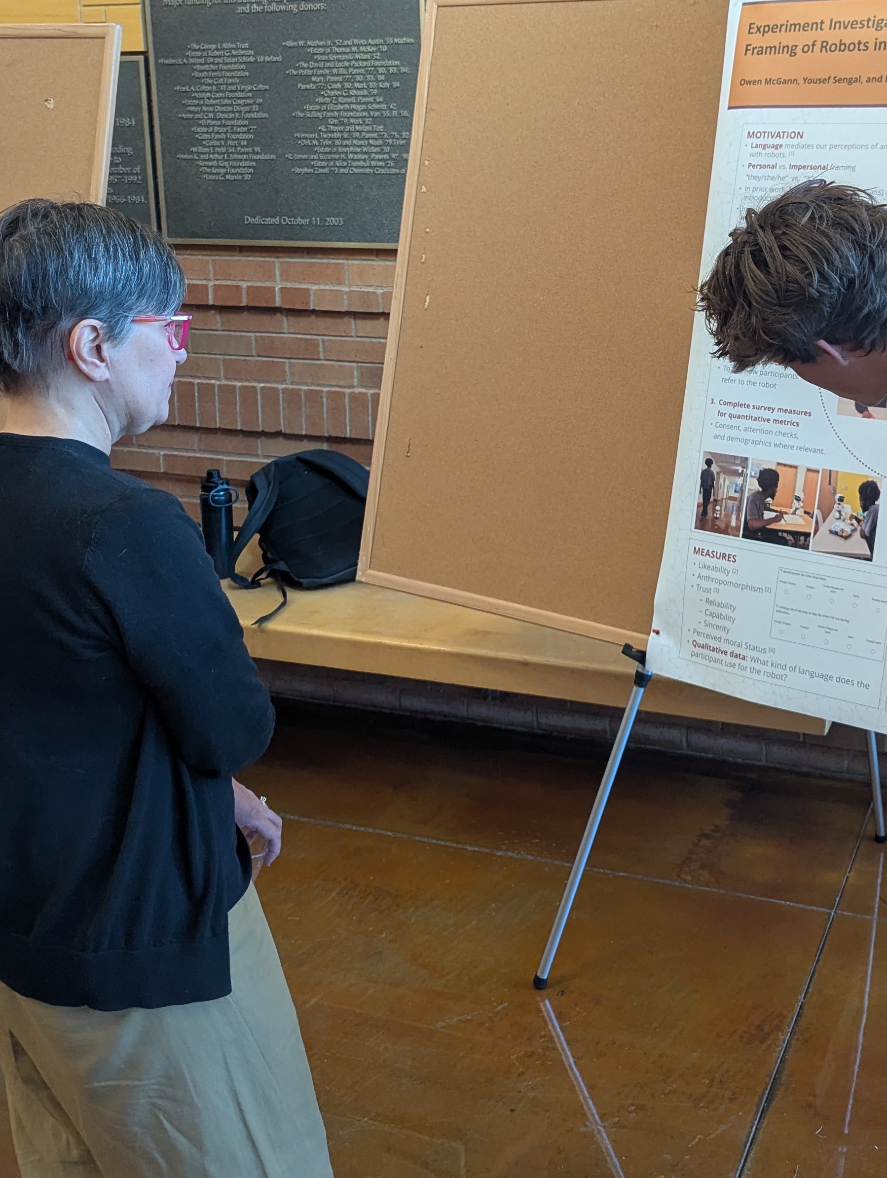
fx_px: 1397
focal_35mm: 41
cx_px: 617
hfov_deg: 34.8
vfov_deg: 45.1
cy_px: 400
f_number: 1.85
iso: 560
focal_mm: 6.81
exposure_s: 1/88.6
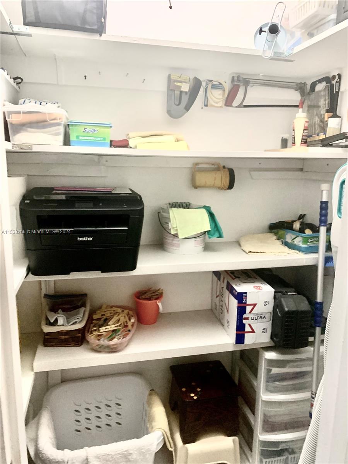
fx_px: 349
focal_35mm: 26
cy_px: 232
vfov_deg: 67.3
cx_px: 174
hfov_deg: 53.1
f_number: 1.8
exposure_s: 1/40
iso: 320
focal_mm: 4.25
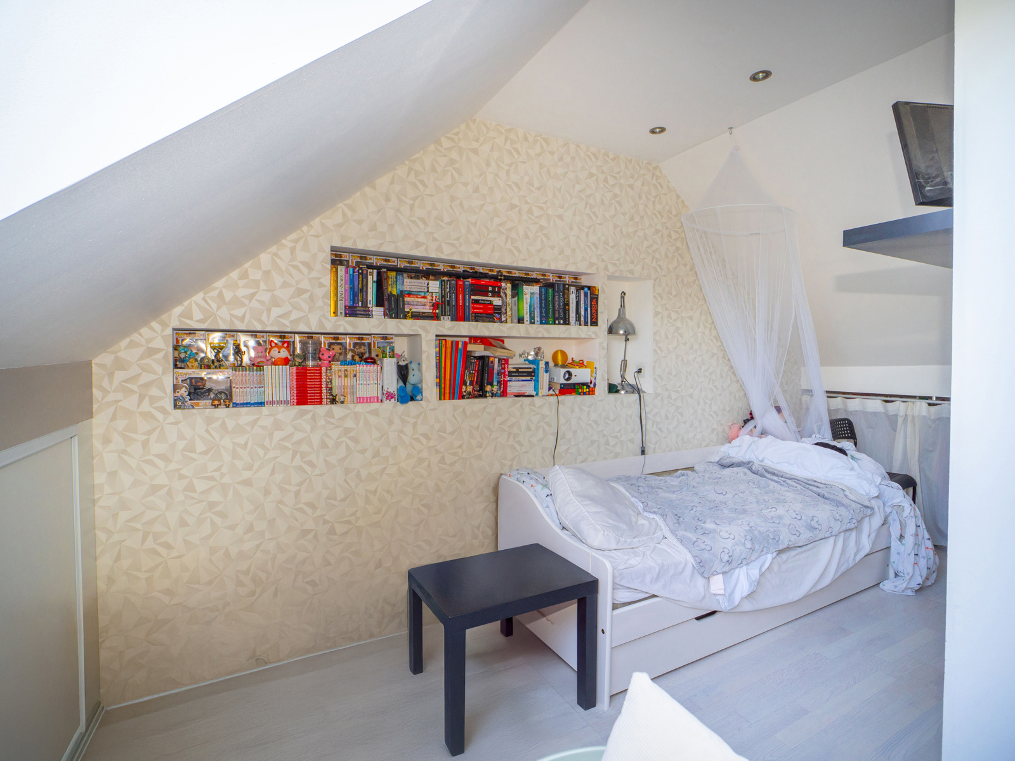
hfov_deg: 94.5
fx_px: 469
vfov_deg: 78.1
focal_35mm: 16
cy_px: 380
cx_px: 508
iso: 200
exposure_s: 1/60
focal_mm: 8
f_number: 4
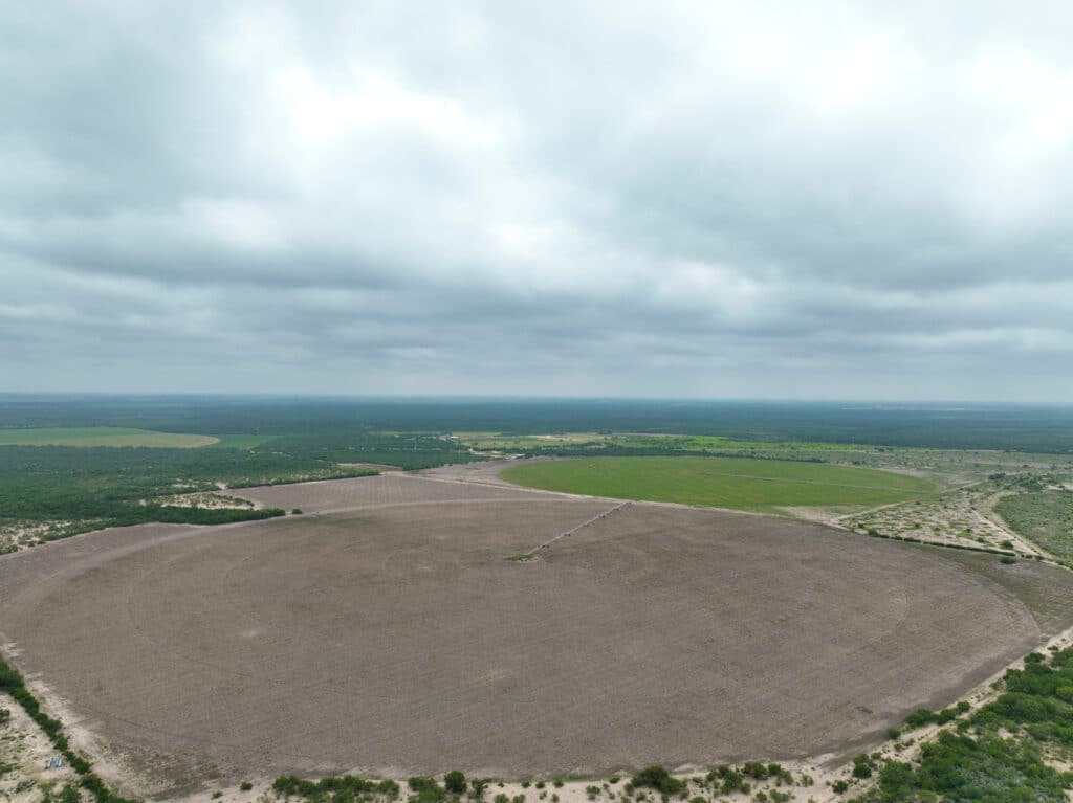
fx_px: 744
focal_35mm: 24
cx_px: 536
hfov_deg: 71.6
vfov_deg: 56.8
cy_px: 402
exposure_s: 1/60
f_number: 4
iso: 100
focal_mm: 12.29
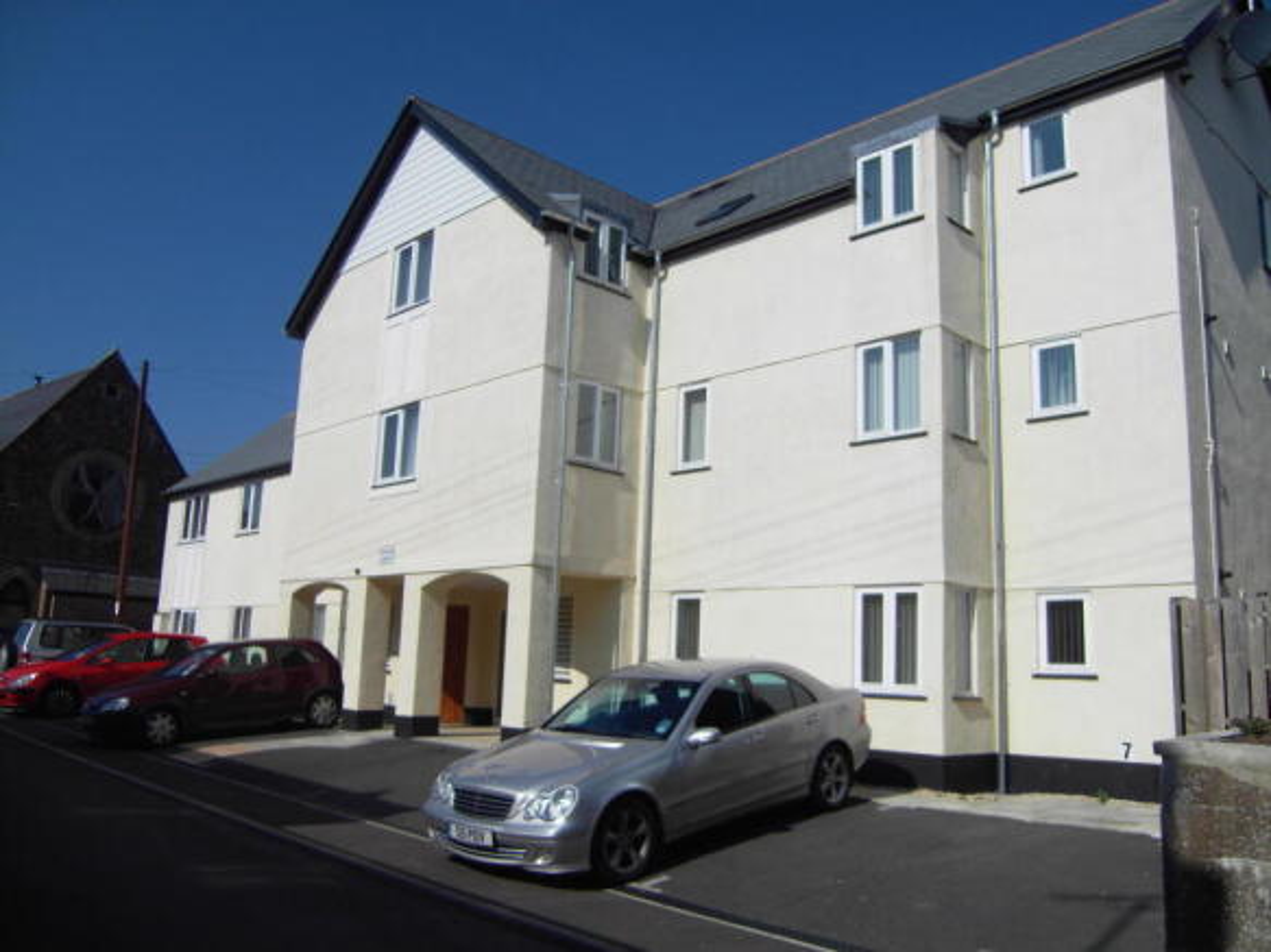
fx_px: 1028
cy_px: 476
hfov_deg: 63.5
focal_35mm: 28
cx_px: 636
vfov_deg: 49.7
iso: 80
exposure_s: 1/800
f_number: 7.3
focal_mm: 6
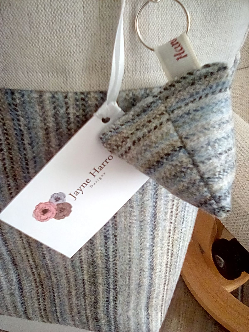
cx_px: 124
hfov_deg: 36.8
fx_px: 374
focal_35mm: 39
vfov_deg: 47.9
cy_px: 166
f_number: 2.8
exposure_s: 1/30
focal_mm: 3.1
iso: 198
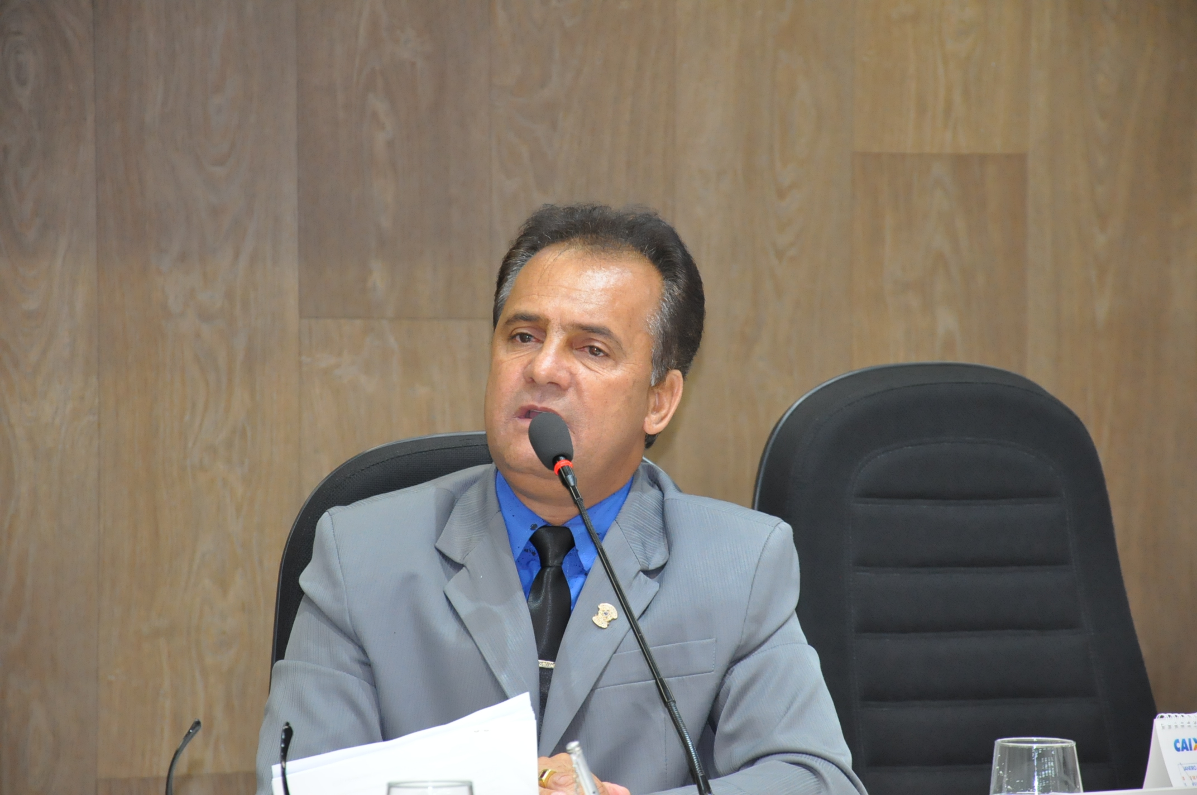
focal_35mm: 158
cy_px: 398
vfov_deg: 8.7
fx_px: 5230
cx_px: 598
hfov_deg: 13.1
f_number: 5.6
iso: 2000
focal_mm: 105
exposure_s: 1/60
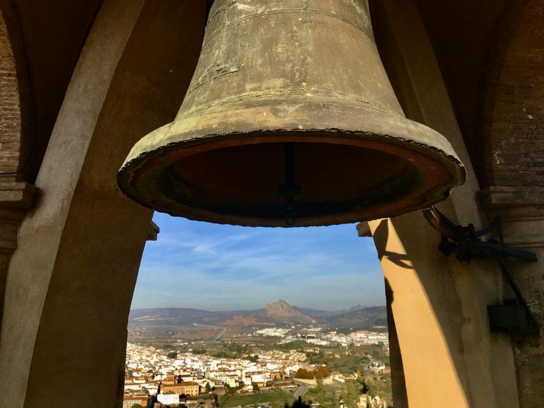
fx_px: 440
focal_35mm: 28
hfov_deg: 63.4
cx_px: 272
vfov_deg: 49.7
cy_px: 204
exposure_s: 1/1880
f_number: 1.8
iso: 20
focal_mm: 3.99
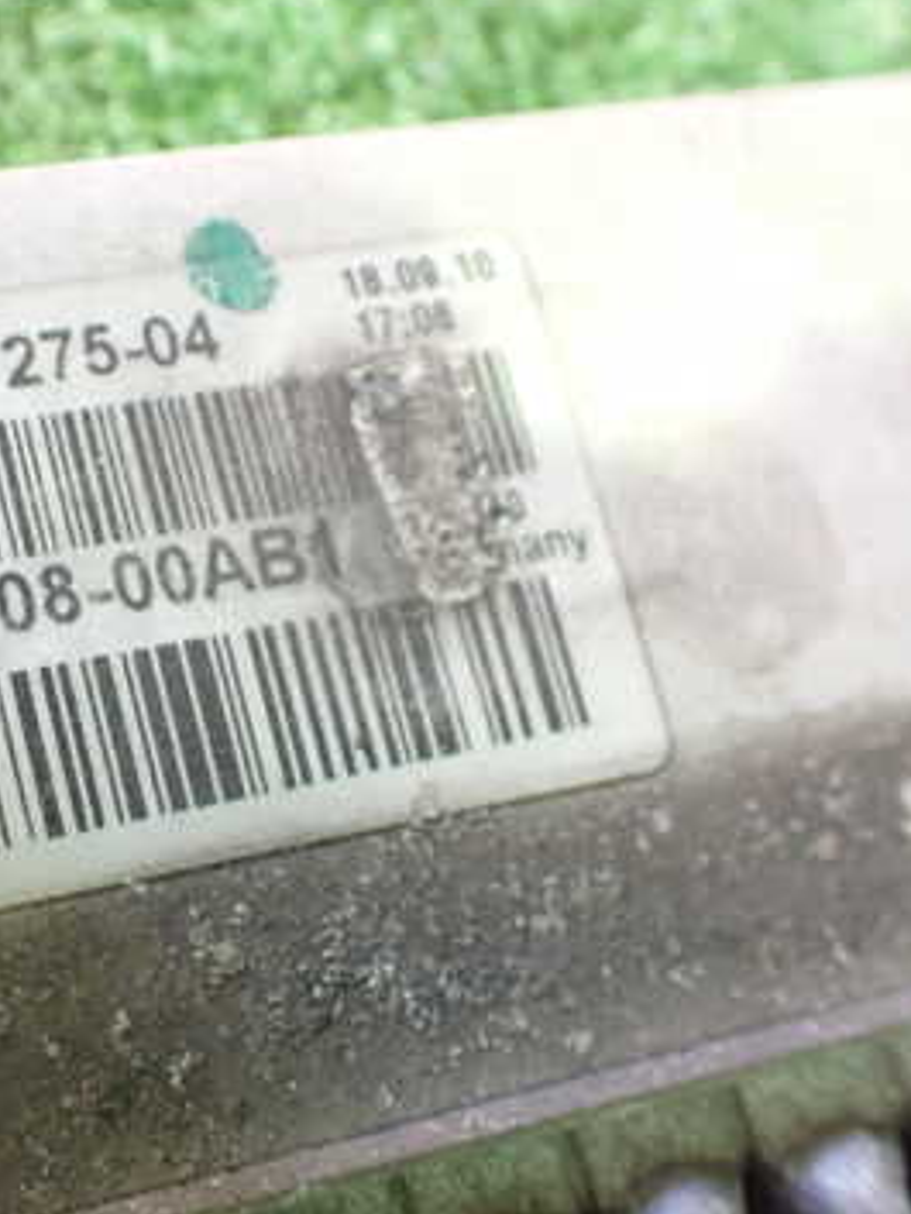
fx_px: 1788
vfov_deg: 37.5
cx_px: 7
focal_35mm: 51
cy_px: 616
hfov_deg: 27.0
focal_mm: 5.4
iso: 1000
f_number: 2.3
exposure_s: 1/30
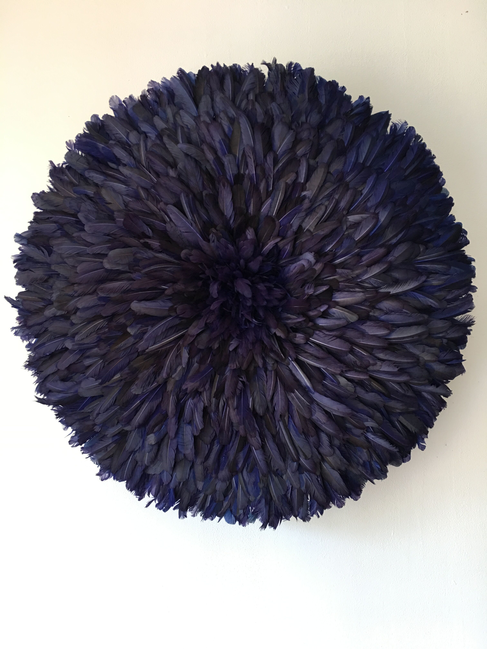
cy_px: 324
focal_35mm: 29
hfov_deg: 48.2
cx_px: 244
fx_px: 544
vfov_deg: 61.7
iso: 64
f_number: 2.2
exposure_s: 1/17
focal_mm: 4.15
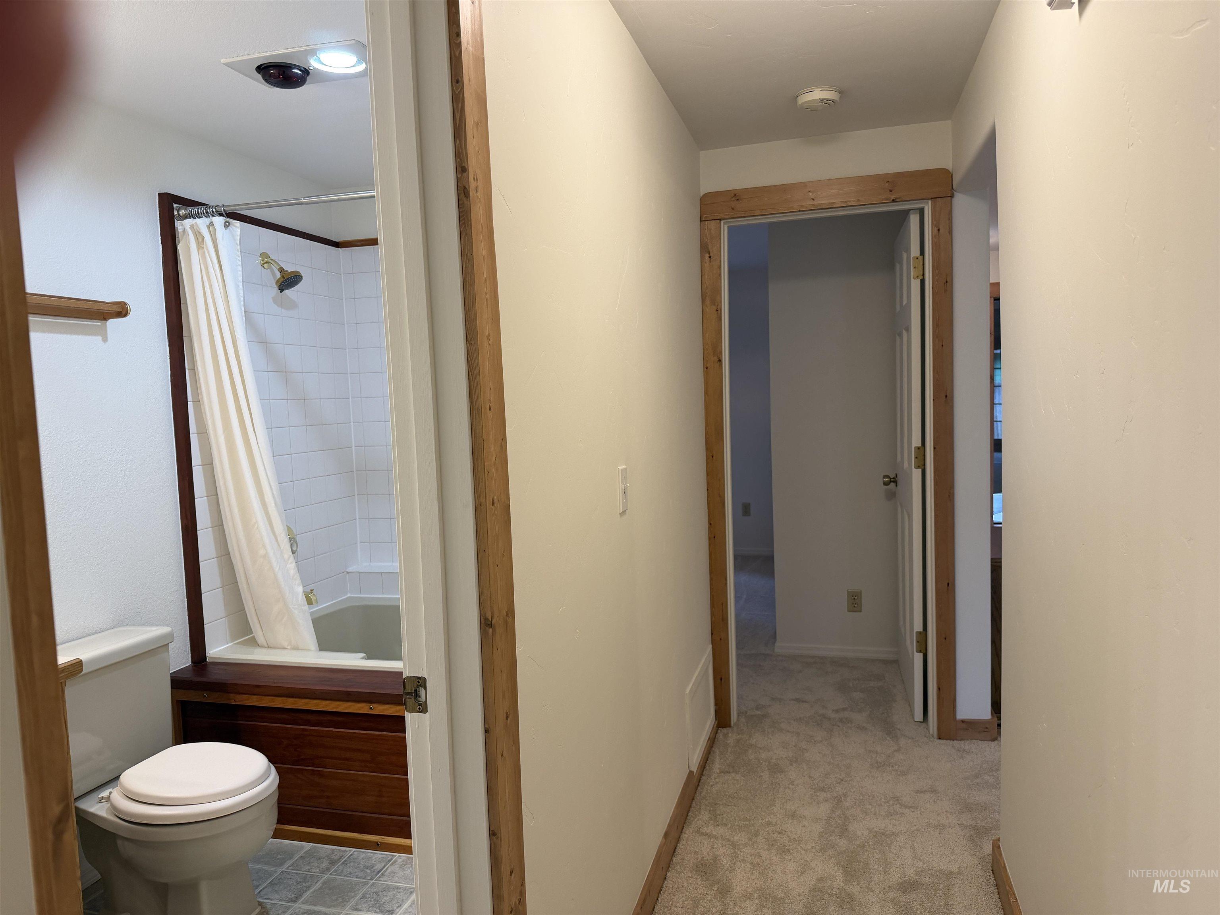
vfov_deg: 56.8
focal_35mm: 24
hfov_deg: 71.6
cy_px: 458
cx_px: 610
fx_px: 846
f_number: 1.78
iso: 200
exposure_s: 1/120
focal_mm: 6.76
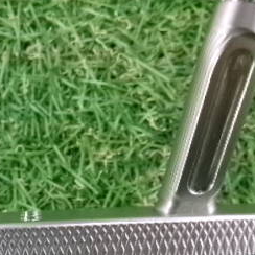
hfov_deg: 25.7
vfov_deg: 25.5
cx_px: 26
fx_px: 542
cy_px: 240
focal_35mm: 65
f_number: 3.9
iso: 800
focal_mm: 5.1
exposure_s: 1/34
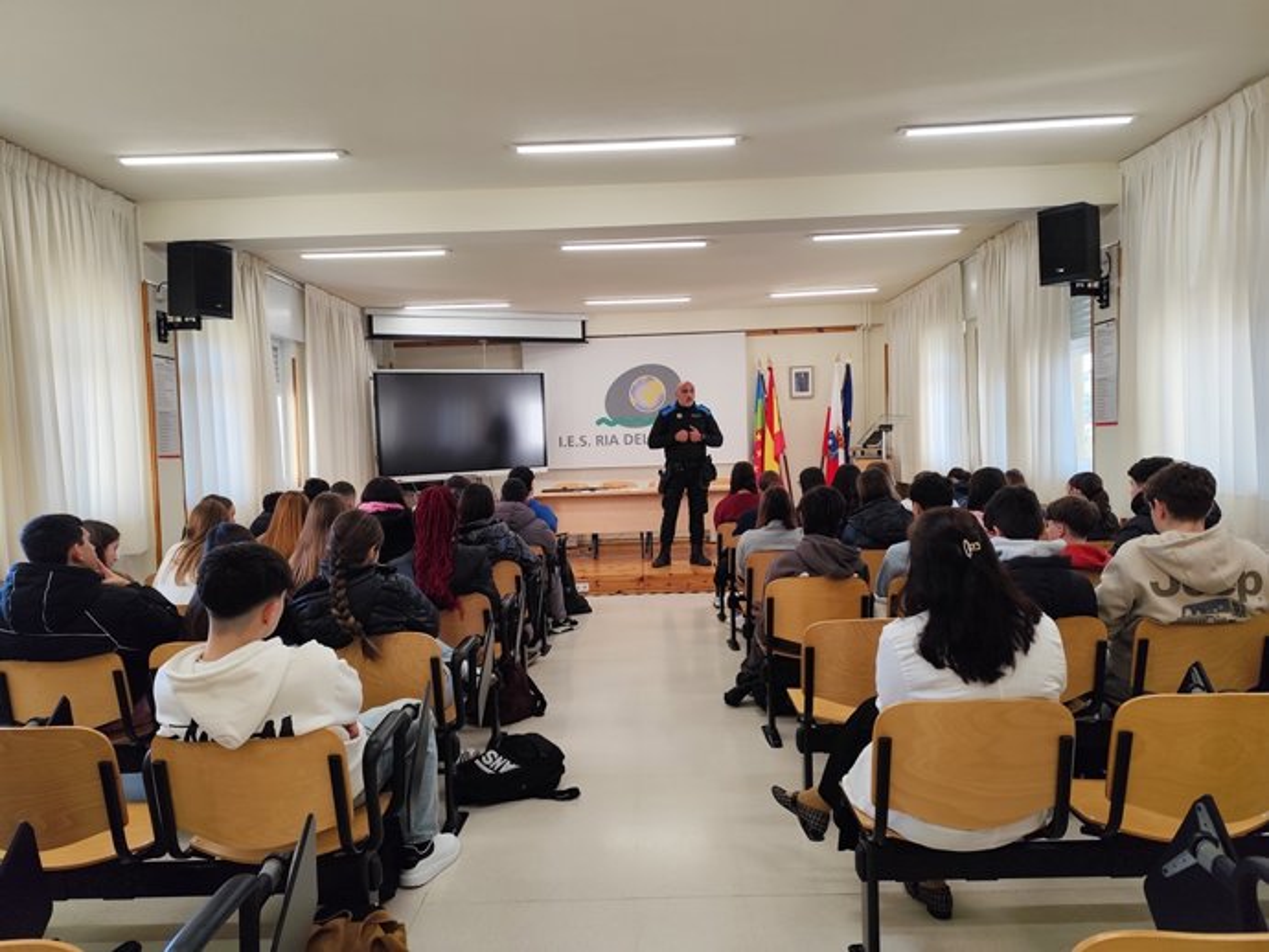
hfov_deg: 73.9
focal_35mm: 23
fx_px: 843
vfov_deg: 58.9
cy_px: 476
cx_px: 634
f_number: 1.65
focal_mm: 6.19
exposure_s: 1/100
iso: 100
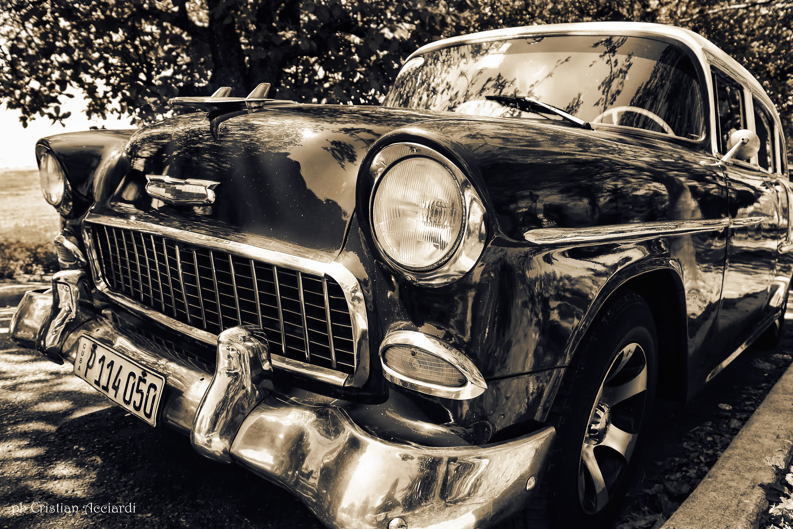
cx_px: 396
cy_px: 264
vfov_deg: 47.9
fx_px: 595
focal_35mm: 27
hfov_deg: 67.4
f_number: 6.3
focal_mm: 18
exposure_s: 1/160
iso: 100
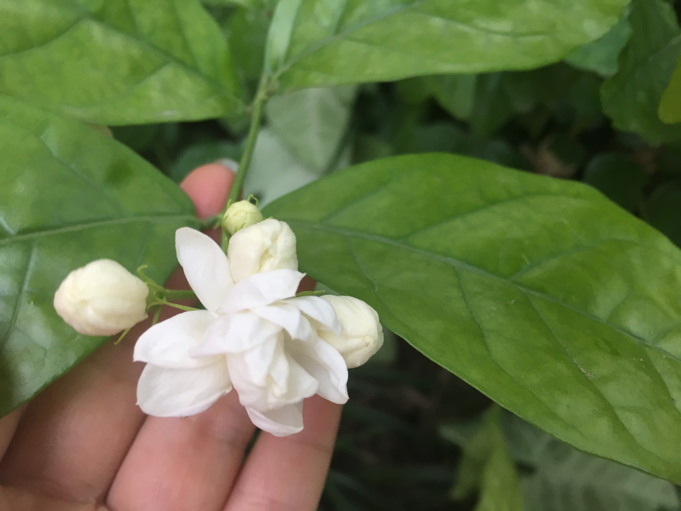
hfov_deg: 61.7
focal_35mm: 29
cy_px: 256
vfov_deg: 48.2
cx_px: 340
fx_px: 571
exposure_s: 1/33
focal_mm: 4.15
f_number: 2.2
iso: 80
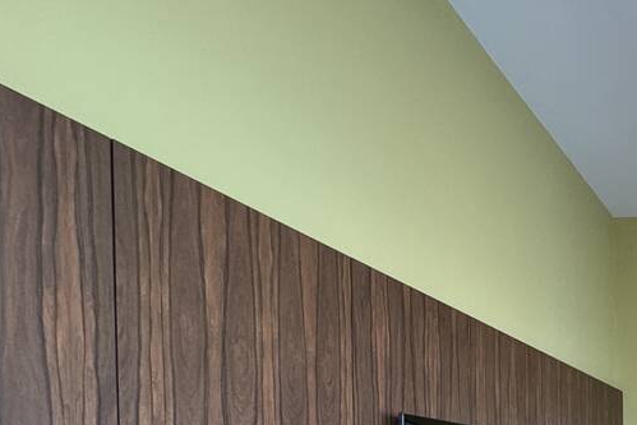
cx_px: 812
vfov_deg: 28.0
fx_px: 743
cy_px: 505
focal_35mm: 42
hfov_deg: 34.3
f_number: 2.2
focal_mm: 2.22
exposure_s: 1/120
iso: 250
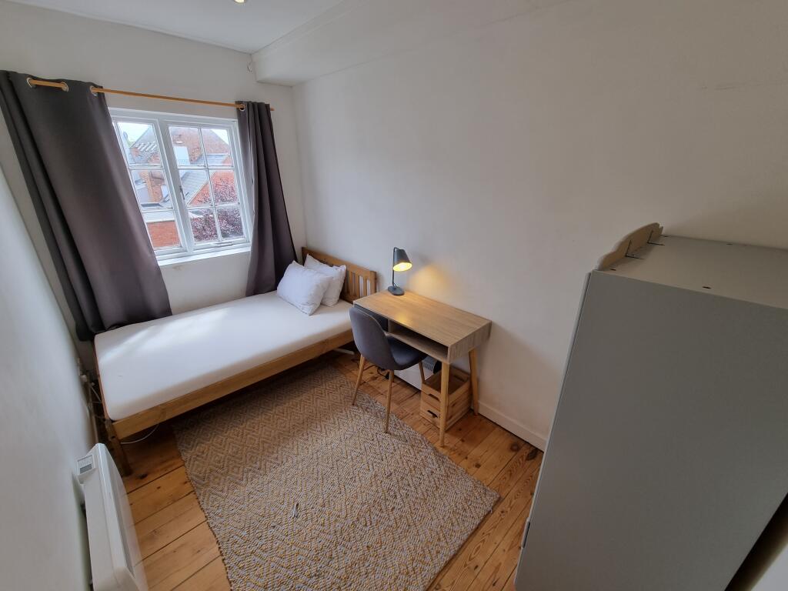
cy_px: 296
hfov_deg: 106.2
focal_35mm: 13
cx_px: 394
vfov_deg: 89.9
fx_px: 296
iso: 50
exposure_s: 1/124
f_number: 2.2
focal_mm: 2.2
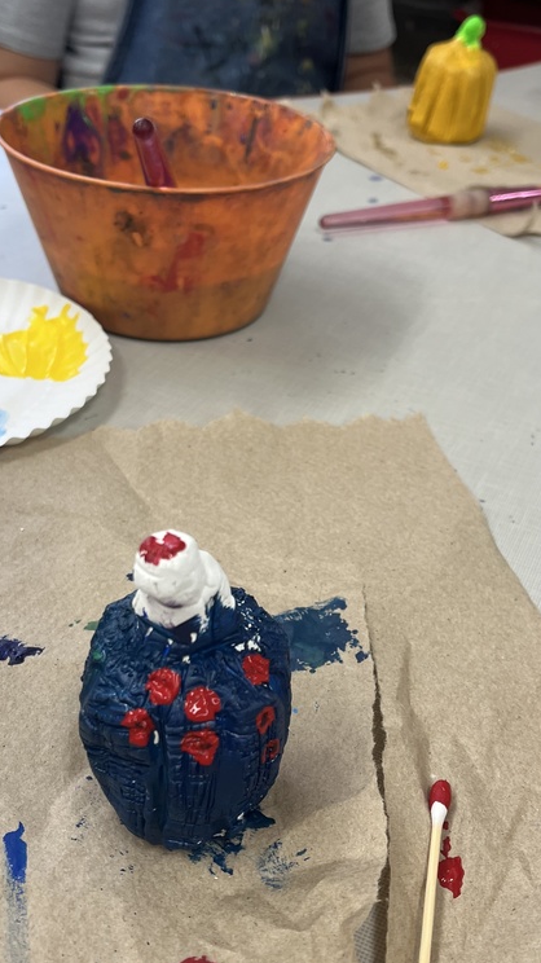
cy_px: 483
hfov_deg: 30.4
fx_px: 996
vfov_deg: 51.6
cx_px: 261
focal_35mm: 39
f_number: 1.6
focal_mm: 5.1
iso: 64
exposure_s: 1/120
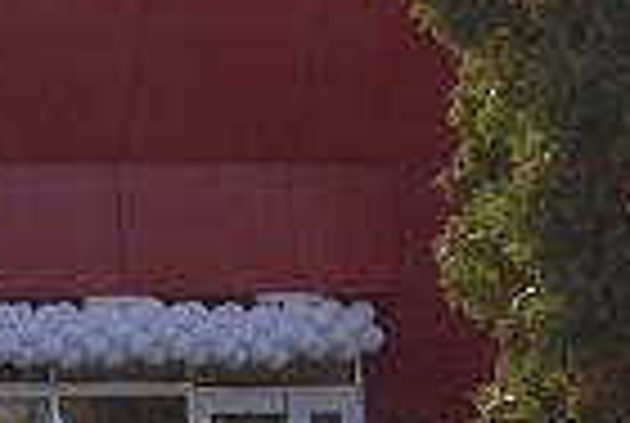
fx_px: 4121
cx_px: -1130
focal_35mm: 235
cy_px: 144
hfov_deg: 7.8
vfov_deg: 5.9
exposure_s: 1/200
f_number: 9
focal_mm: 22
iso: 100
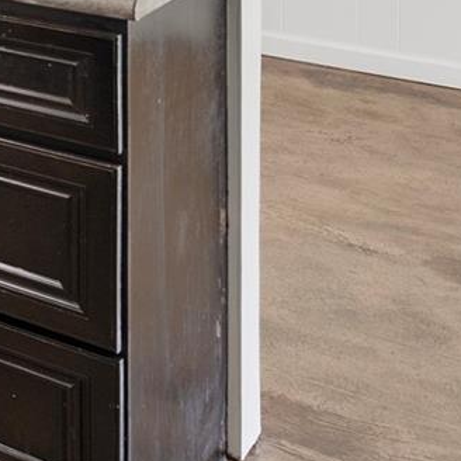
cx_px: -803
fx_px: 1281
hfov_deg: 12.5
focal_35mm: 85
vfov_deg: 17.3
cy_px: -326
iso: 400
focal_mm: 16
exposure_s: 1
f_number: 8
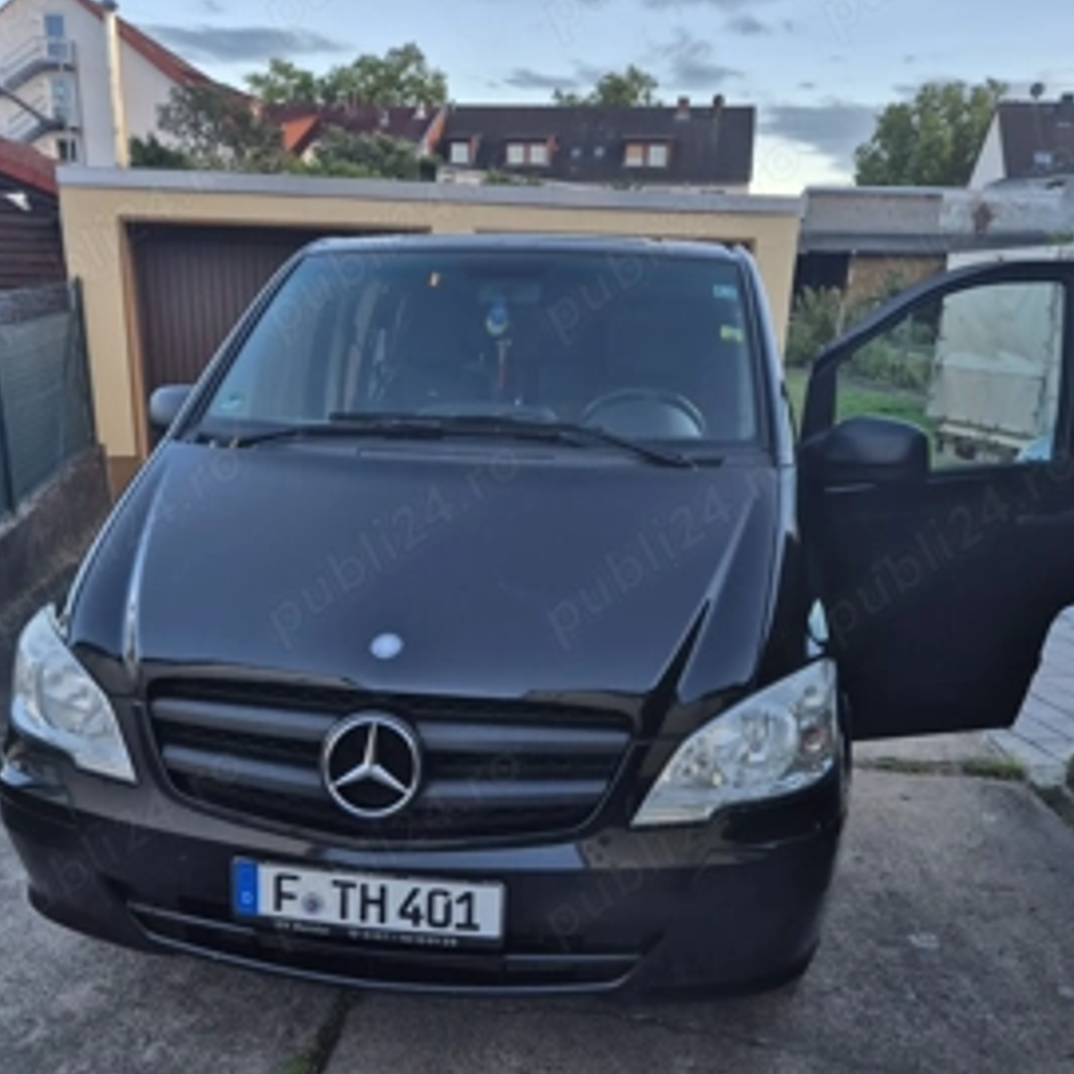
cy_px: 606
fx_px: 1053
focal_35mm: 30
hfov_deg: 54.0
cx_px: 531
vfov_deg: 53.9
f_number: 1.8
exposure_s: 1/180
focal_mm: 5.4
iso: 32
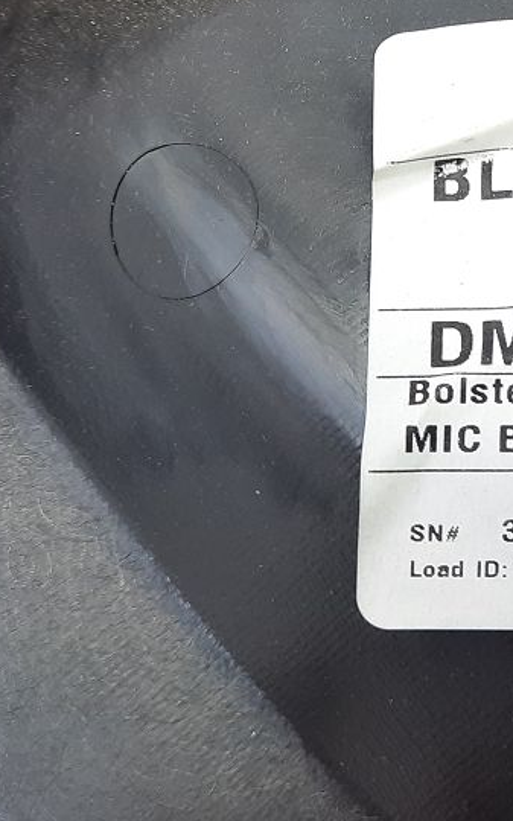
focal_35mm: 59
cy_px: 264
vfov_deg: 34.2
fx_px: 1319
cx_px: 653
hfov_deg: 20.3
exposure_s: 1/50
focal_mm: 4.6
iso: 100
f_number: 2
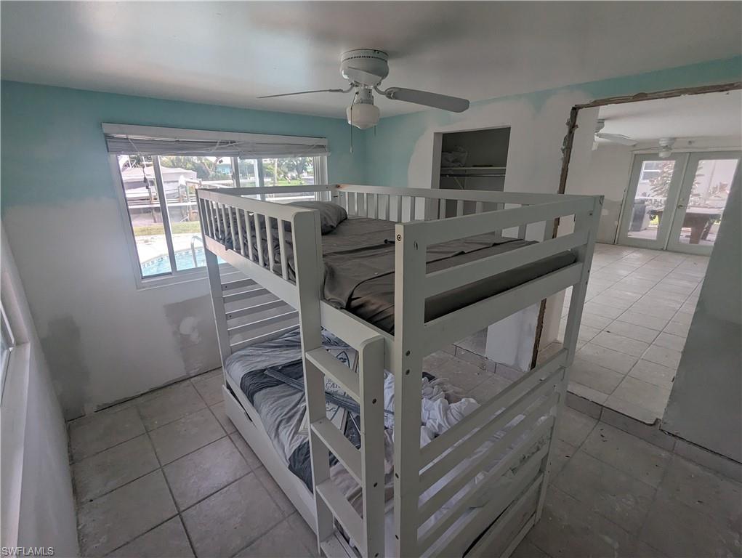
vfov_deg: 78.2
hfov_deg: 94.4
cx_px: 371
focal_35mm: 16
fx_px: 343
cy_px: 279
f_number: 2.2
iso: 61
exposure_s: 1/321
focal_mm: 2.35
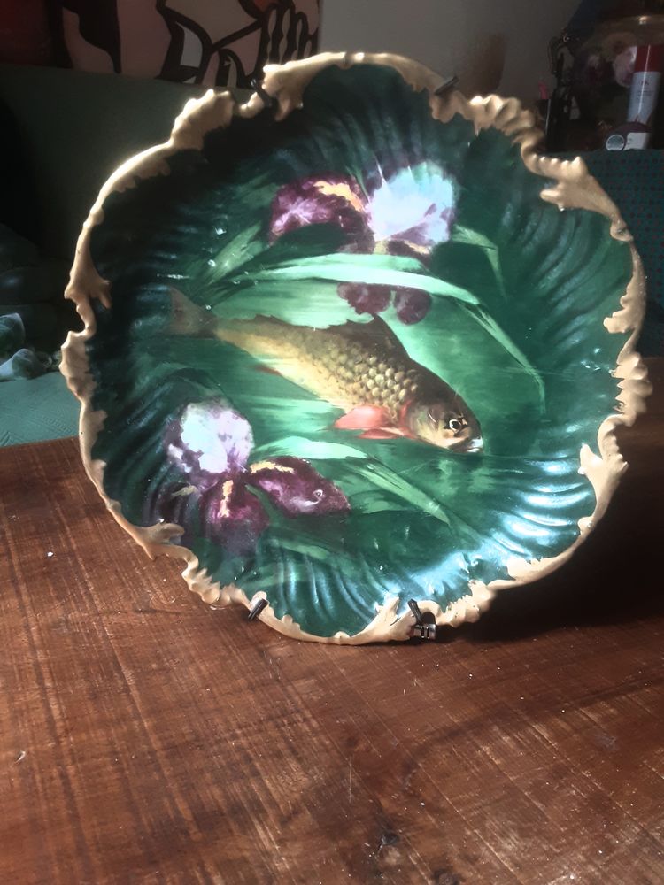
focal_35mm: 28
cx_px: 332
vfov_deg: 63.4
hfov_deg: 49.7
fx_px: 716
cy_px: 442
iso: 160
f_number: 1.9
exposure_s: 1/50
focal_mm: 2.9
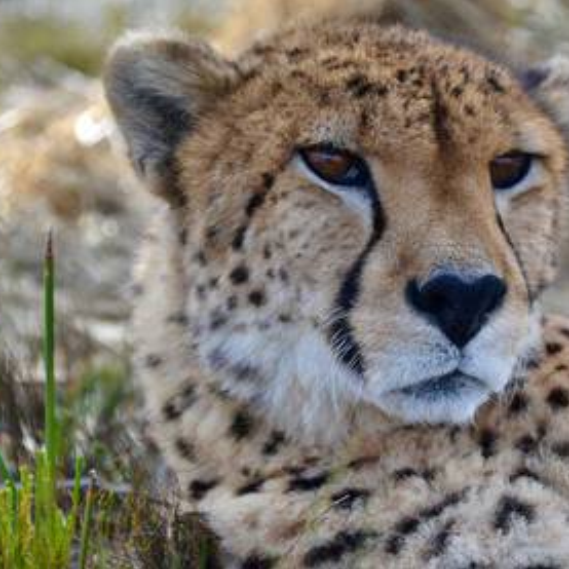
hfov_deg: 6.7
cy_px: 283
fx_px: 4847
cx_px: 401
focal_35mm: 261
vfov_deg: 6.7
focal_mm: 135
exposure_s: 1/125
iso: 100
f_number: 6.3
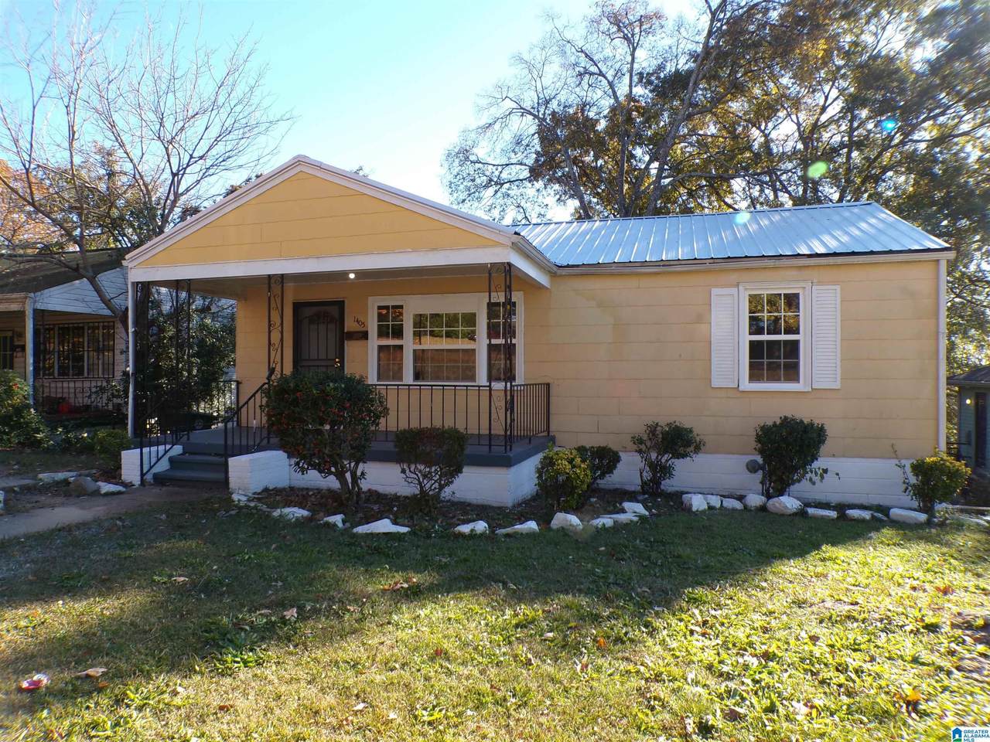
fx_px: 686
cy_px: 371
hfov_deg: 71.6
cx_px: 495
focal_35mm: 24
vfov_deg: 56.8
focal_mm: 4.3
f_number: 4.4
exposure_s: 1/160
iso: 100
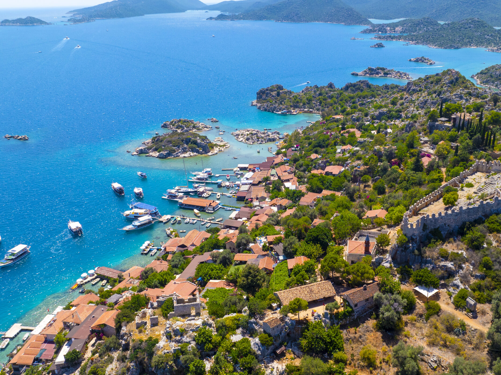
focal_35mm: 33
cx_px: 305
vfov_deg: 42.8
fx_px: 477
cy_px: 206
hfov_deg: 54.9
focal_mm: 12.29
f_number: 2.8
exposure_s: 1/240
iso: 130
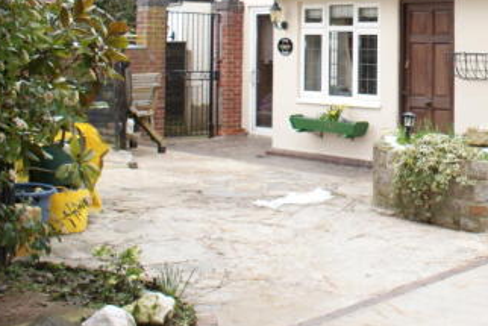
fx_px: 909
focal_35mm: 67
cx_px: 475
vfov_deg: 19.9
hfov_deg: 28.4
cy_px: 30
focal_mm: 22
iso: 100
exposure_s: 1/100
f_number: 4
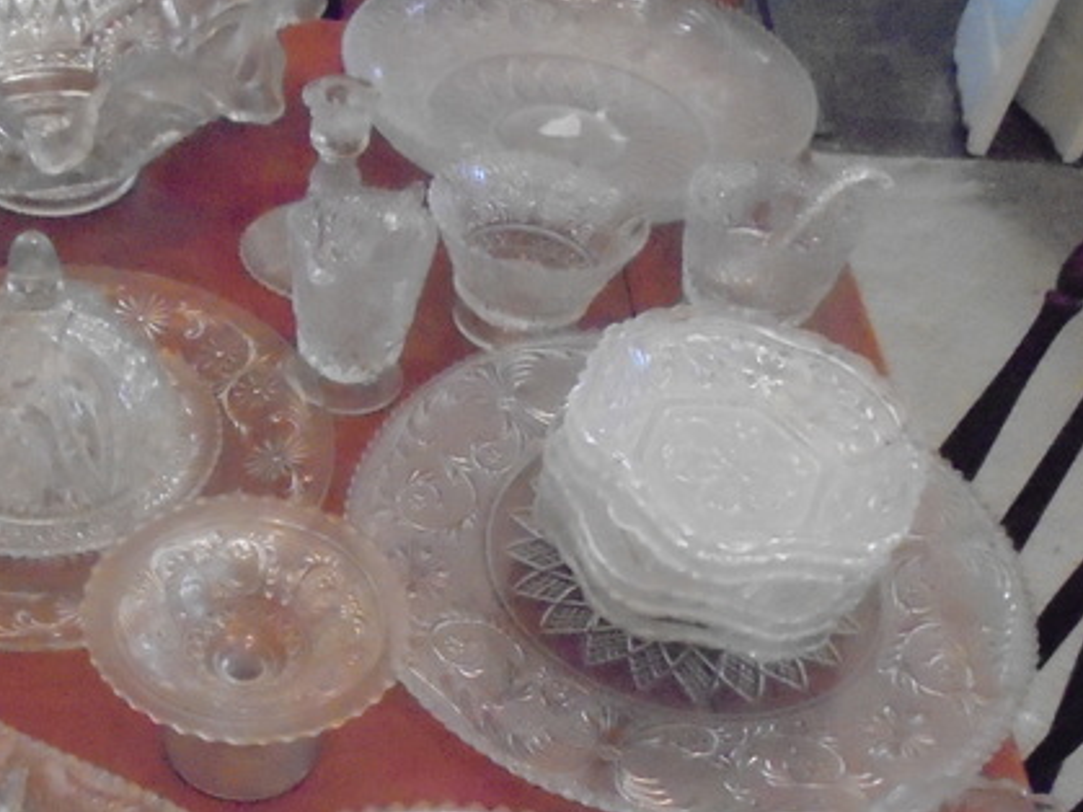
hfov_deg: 38.4
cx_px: 244
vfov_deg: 29.1
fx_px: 1501
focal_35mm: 48
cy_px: 721
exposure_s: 1/40
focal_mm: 4.6
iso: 1600
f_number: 3.5
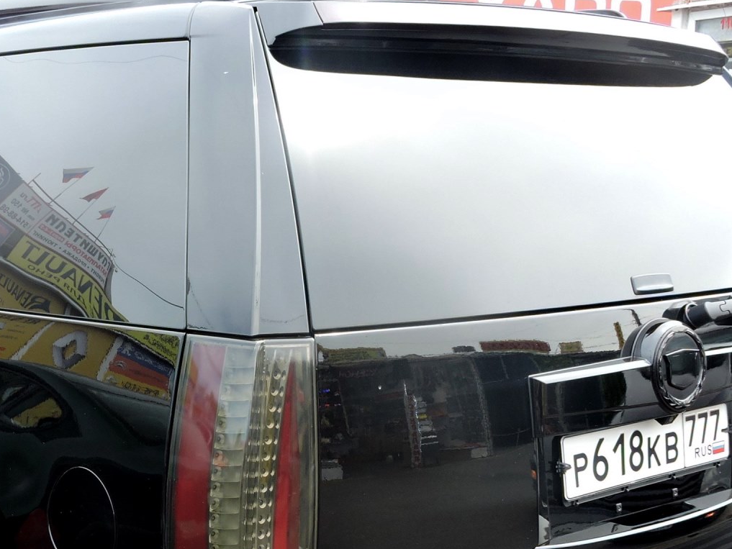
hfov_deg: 32.2
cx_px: 196
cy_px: 416
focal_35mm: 59
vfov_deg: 24.5
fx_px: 1248
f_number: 3.5
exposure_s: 1/125
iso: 100
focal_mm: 5.4
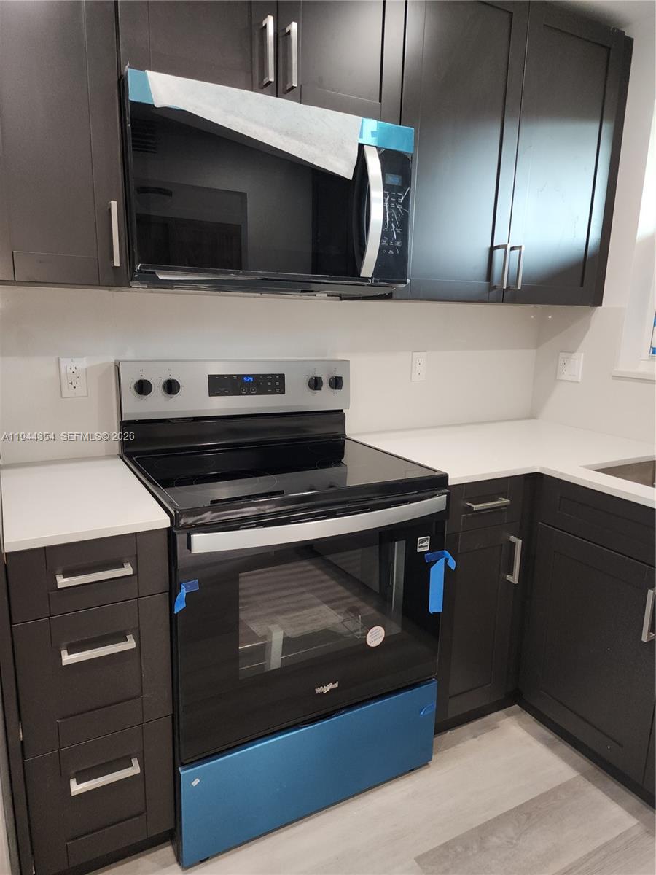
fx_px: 581
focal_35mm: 23
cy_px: 438
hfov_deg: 58.9
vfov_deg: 73.9
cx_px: 328
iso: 100
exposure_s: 1/40
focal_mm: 6.4
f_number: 1.8
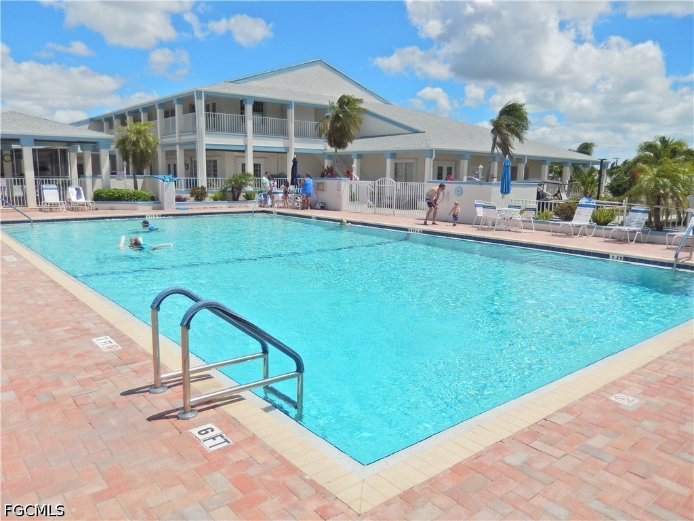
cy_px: 260
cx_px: 347
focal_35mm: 25
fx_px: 501
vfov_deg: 54.9
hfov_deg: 69.4
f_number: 6.8
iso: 125
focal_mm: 4.5
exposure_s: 1/800
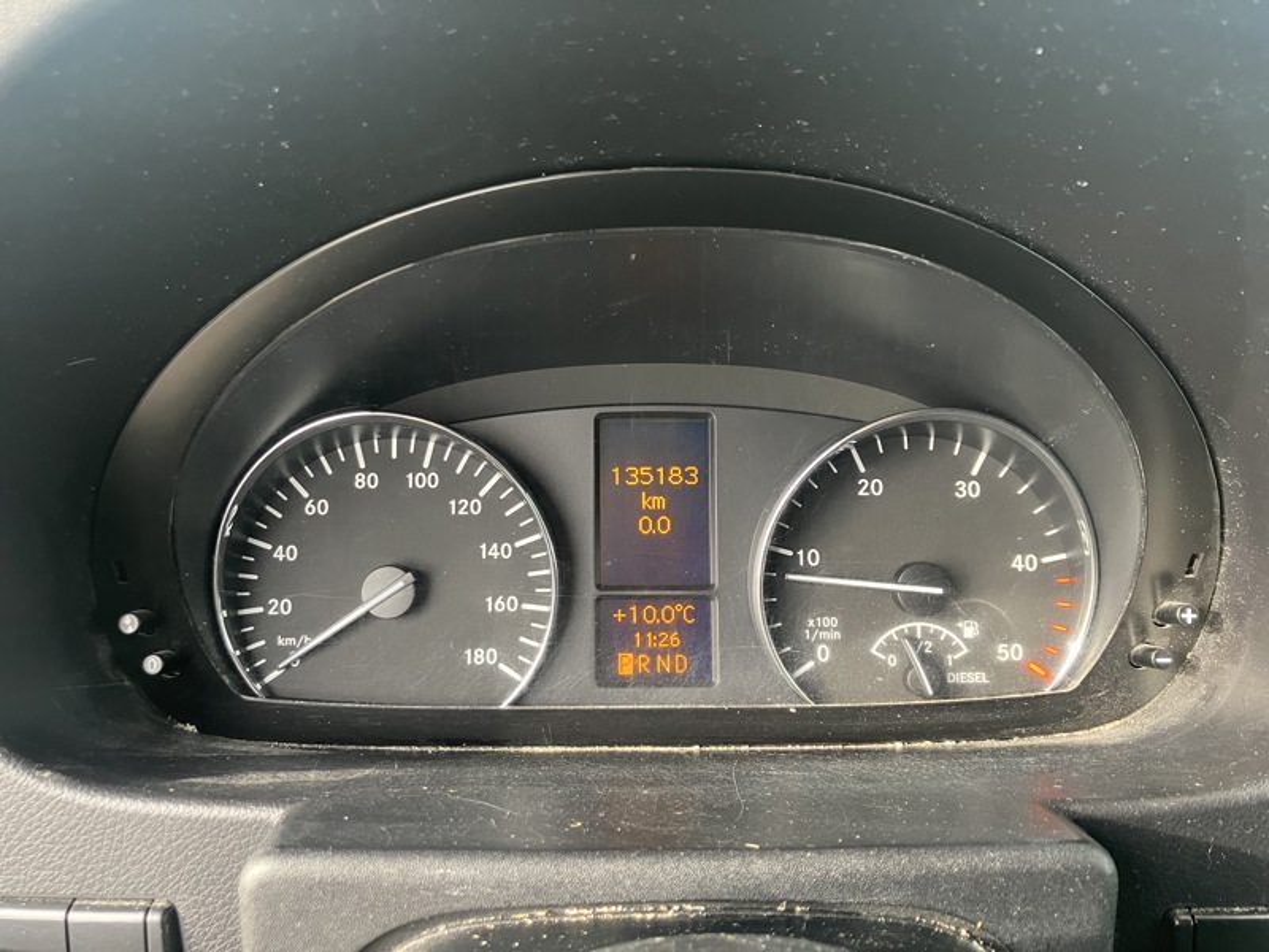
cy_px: 476
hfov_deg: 63.4
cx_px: 634
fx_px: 1026
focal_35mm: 28
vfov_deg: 49.7
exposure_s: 1/66
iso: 80
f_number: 1.8
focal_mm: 3.99
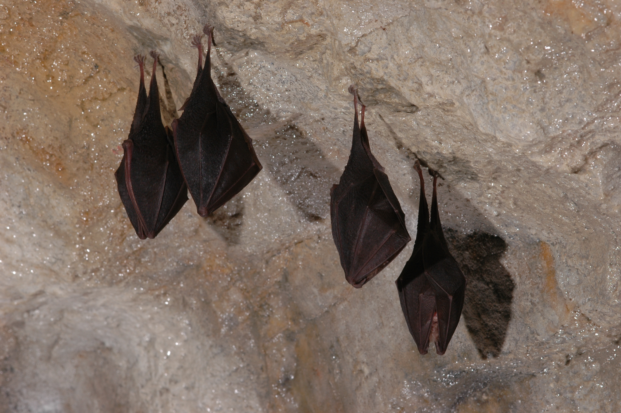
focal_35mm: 158
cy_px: 206
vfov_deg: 8.7
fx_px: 2714
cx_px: 310
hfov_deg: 13.1
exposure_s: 1/500
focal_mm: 105
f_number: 14
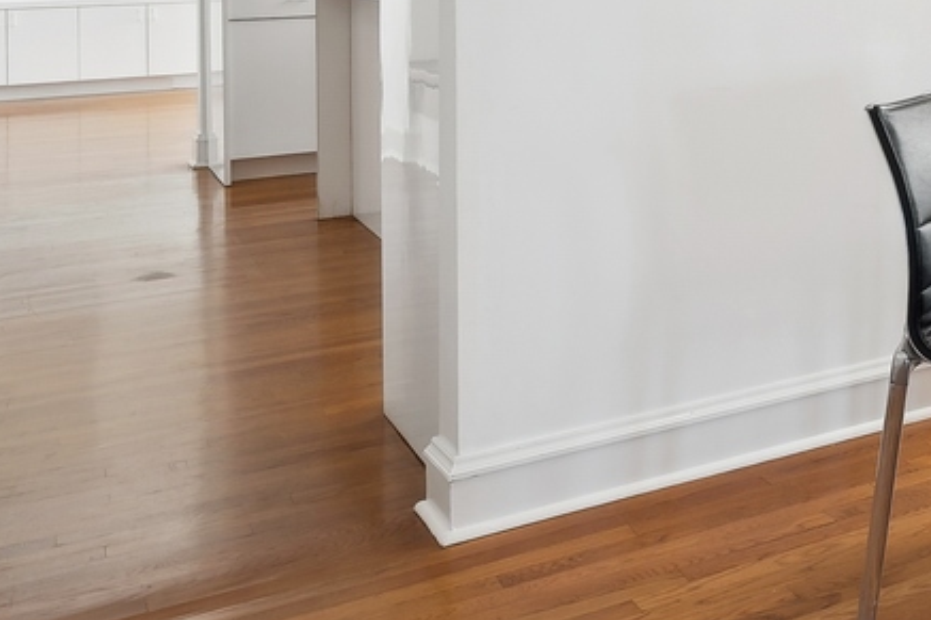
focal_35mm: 52
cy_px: -187
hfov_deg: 31.7
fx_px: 1344
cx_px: 1126
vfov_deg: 23.1
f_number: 11
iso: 100
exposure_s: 1/6
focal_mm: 14
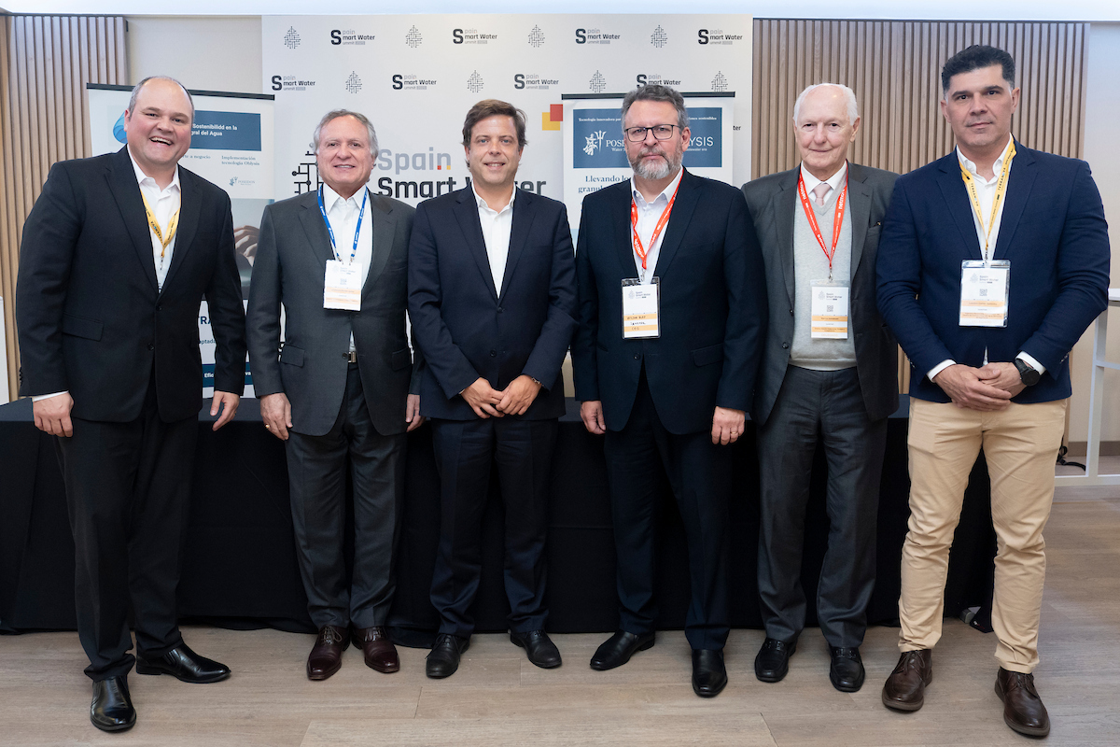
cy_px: 374
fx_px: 809
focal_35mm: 26
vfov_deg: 49.6
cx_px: 560
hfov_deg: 69.4
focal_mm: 26
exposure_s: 1/250
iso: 2500
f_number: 4
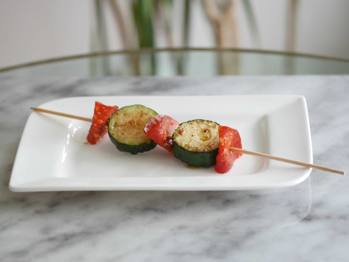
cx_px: 174
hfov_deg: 16.4
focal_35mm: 120
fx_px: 1210
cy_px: 131
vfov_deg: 12.4
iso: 250
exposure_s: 1/125
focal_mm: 60
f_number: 2.8
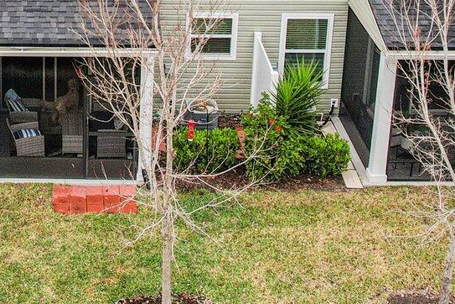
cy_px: -104
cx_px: 17
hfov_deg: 23.6
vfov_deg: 15.6
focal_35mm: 83
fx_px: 1049
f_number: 2.8
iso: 150
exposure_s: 1/730
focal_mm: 8.4
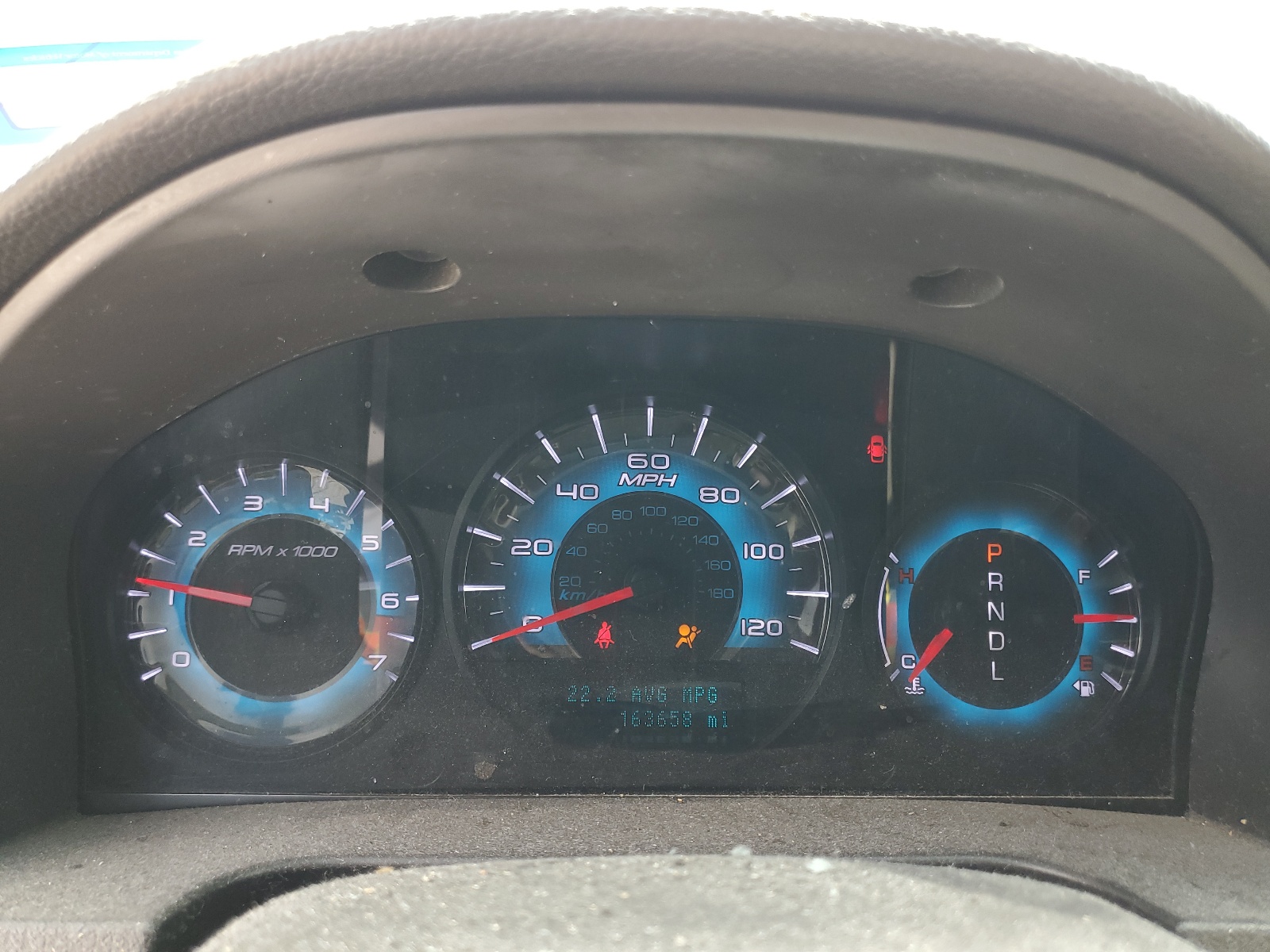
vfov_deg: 53.1
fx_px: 954
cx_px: 635
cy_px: 476
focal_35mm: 26
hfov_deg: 67.3
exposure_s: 1/120
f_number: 1.5
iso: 62
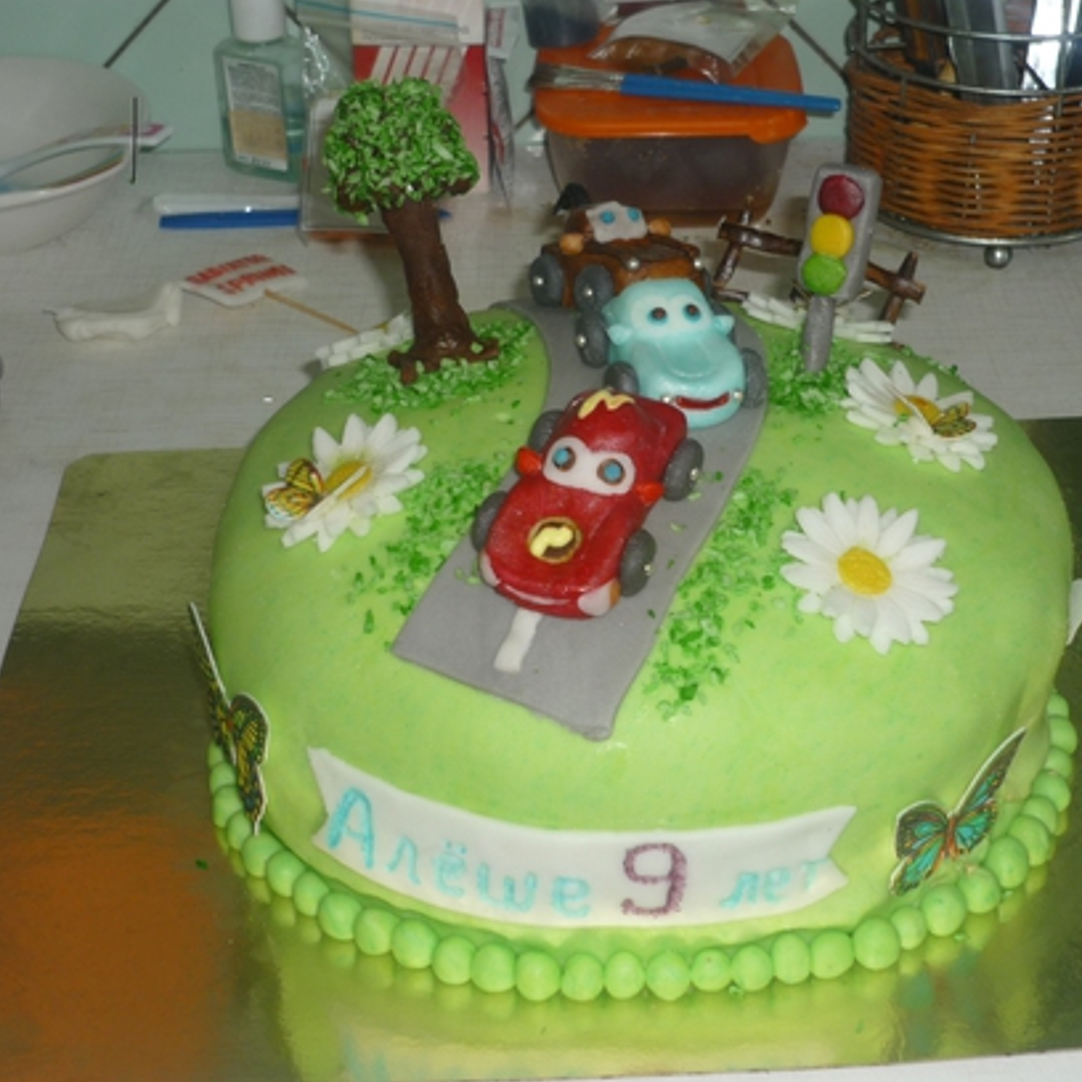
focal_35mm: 56
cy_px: 542
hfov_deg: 30.5
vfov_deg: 30.6
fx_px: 1980
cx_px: 639
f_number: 3.1
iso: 100
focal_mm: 7.8
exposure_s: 1/40
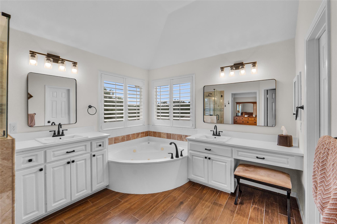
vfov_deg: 77.3
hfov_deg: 100.4
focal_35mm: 15
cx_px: 168
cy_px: 112
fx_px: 140
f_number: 9
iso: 200
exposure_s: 1/13
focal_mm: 10
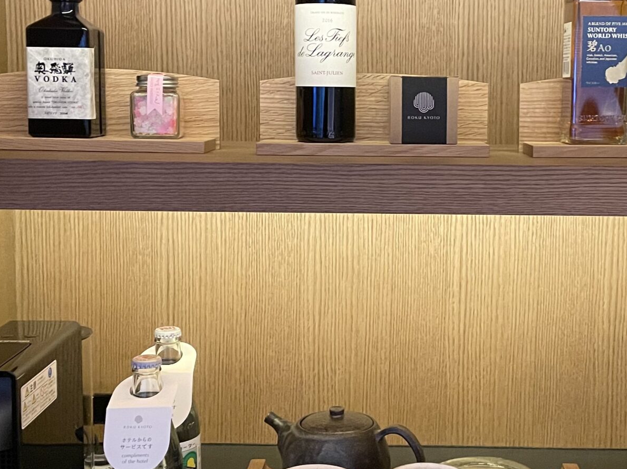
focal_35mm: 56
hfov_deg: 34.1
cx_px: 401
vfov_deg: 26.1
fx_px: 1014
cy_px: 215
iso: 640
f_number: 1.6
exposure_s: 1/34
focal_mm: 4.2
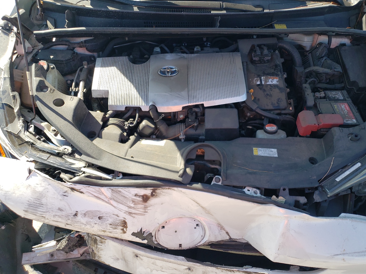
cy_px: 128
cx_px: 202
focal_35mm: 30
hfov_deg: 59.8
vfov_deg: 46.8
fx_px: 317
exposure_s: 1/769
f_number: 1.5
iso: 50
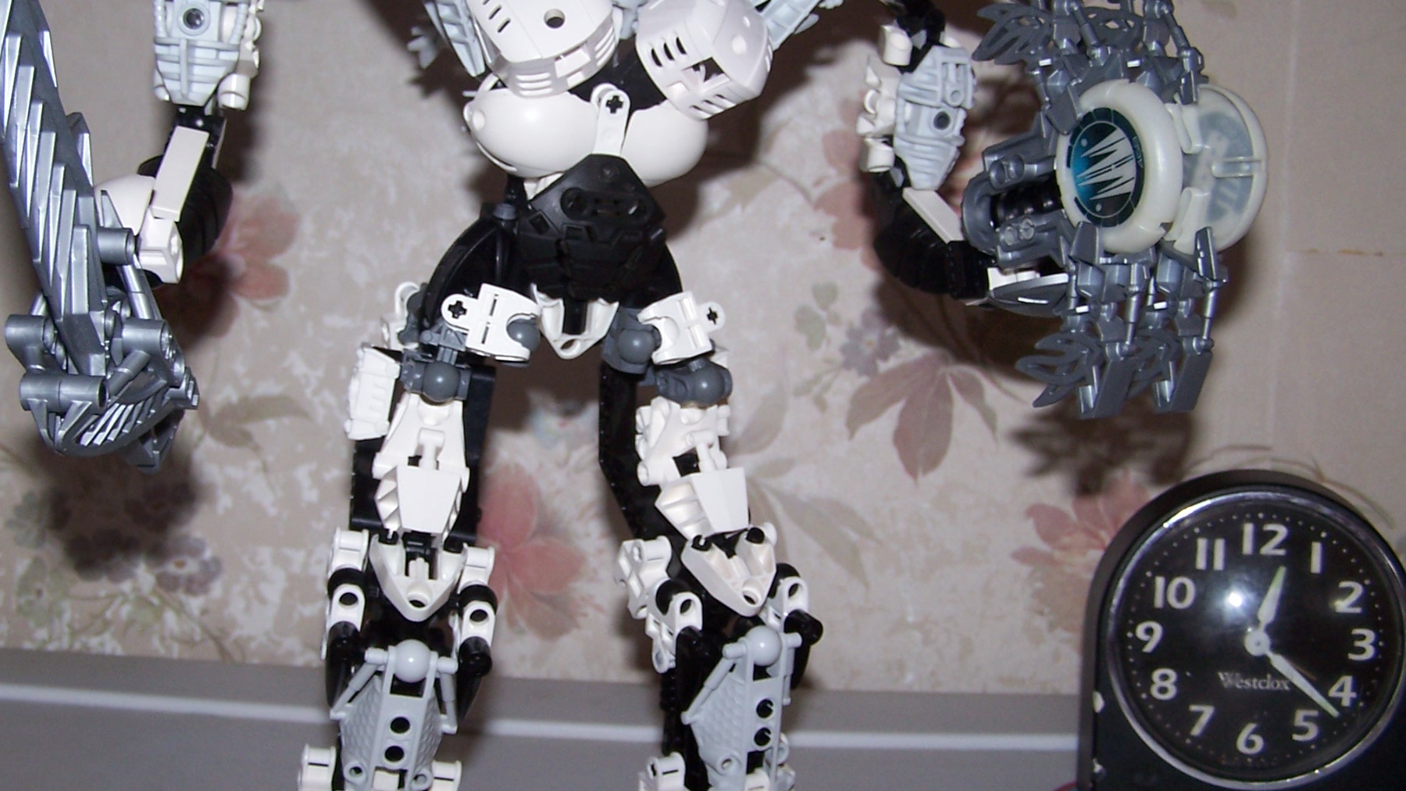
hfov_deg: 39.1
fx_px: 1976
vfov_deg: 22.6
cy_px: 362
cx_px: 624
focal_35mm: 53
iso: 80
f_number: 2.8
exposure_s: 1/60
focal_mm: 6.3
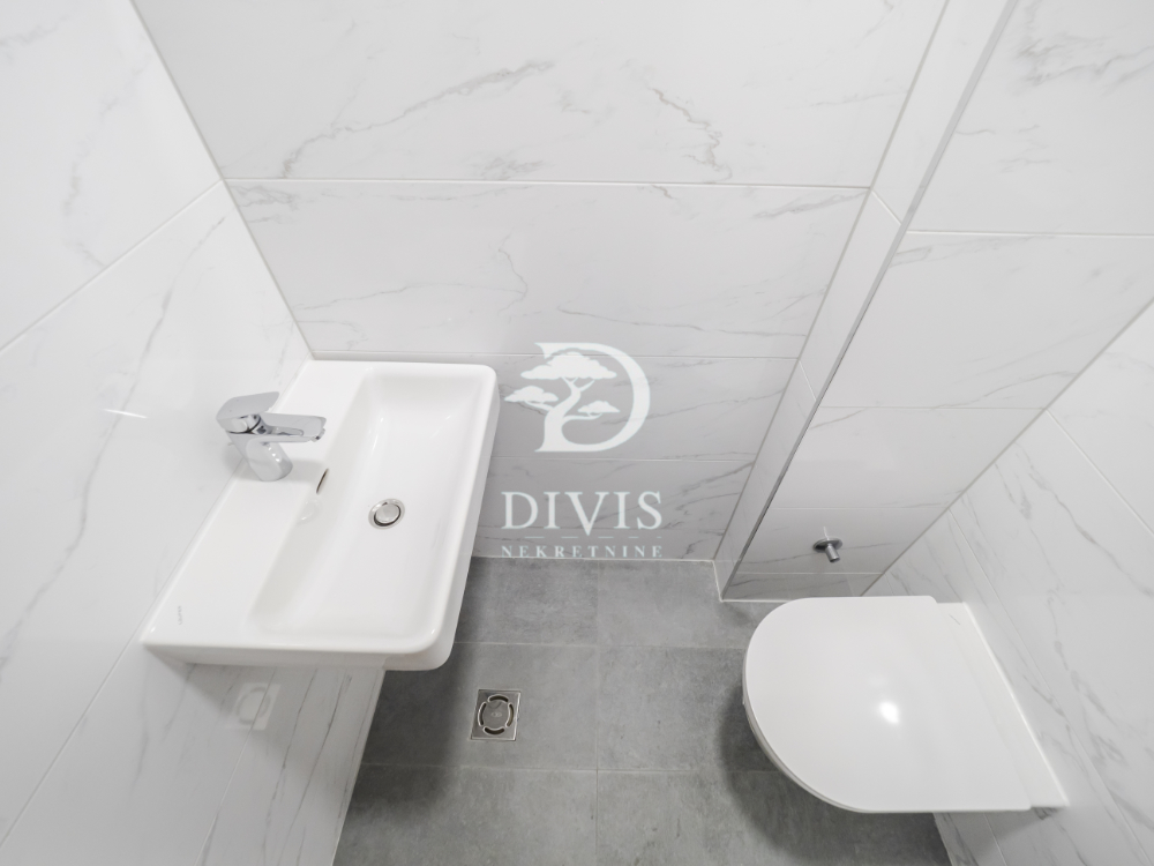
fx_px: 467
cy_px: 433
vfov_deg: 85.7
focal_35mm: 14
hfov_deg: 102.1
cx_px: 577
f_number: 4
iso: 400
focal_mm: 7
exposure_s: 1/60
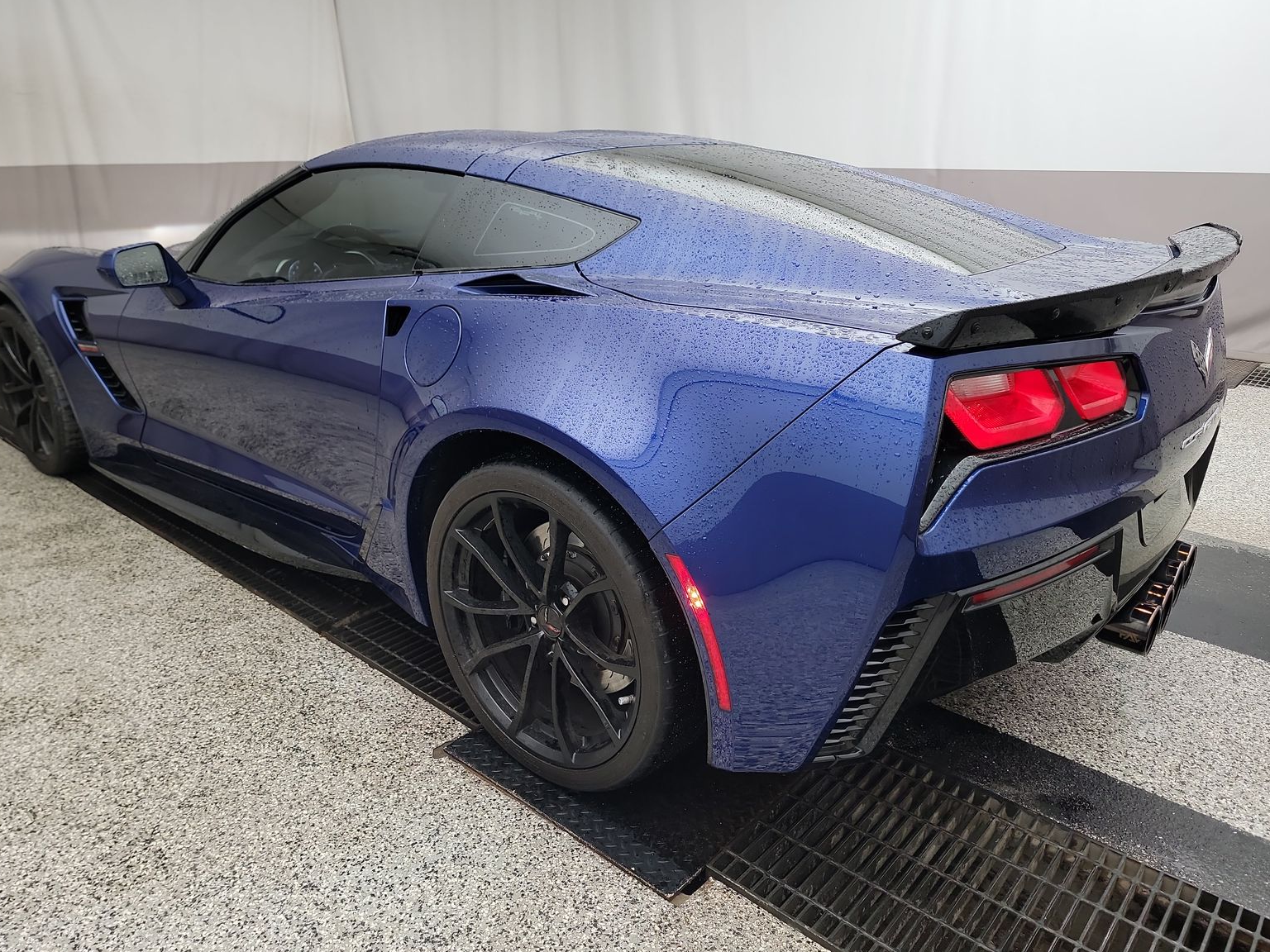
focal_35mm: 25
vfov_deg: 54.9
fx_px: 917
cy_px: 465
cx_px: 623
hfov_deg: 69.4
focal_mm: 6.7
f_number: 1.8
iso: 120
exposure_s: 1/59
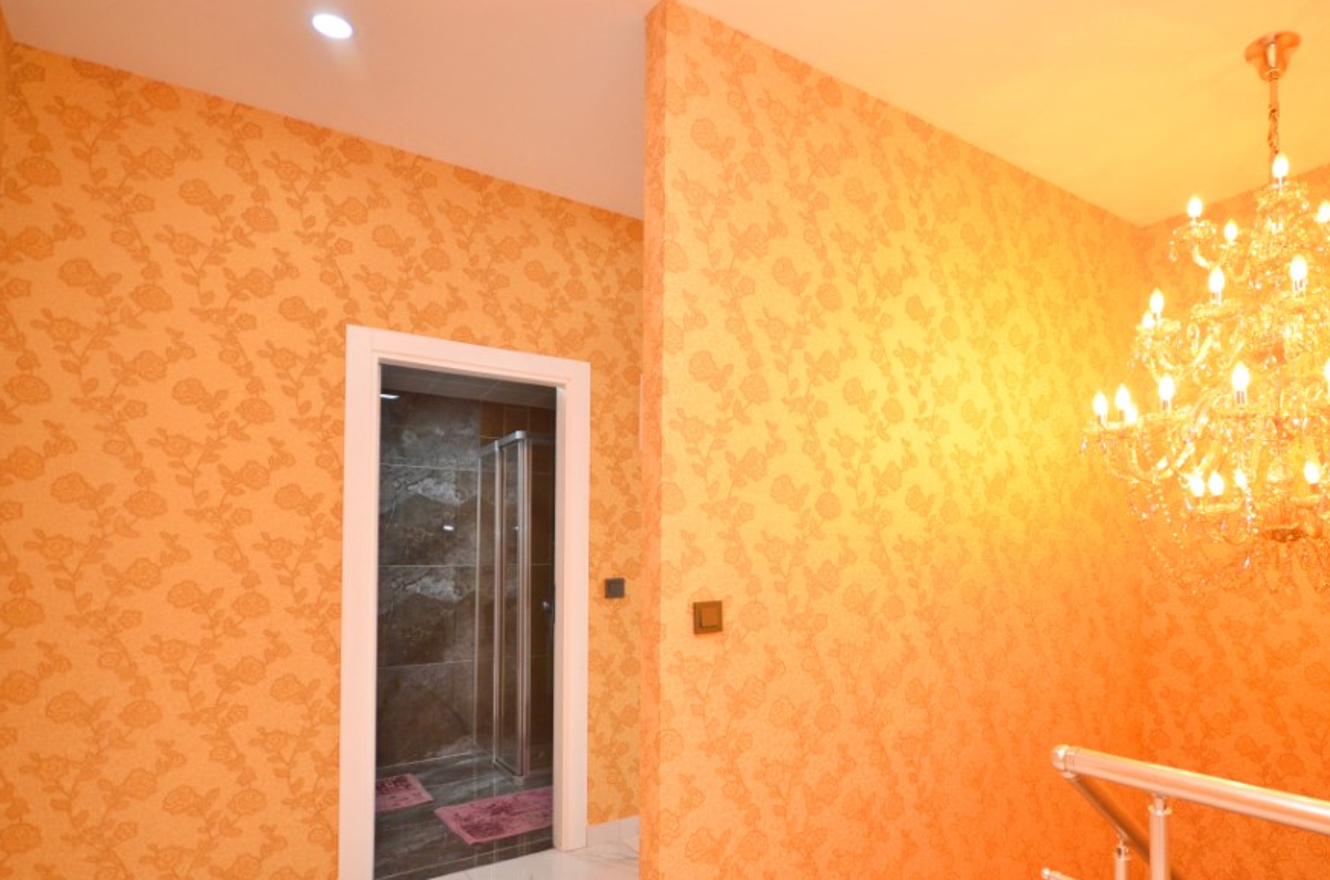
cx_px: 861
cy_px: 516
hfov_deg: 81.9
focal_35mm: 20
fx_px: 737
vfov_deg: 61.3
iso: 450
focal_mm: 10
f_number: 4
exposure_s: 1/60
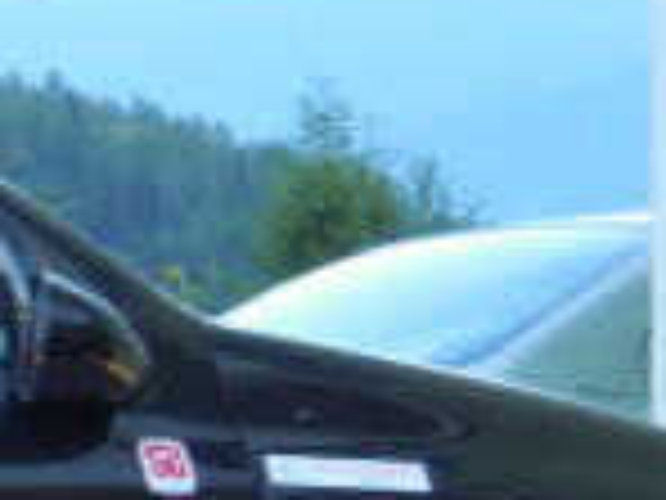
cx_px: -792
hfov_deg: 7.5
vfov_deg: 5.9
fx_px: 4791
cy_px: 563
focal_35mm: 249
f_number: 3.4
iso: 400
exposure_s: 1/13
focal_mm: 8.3
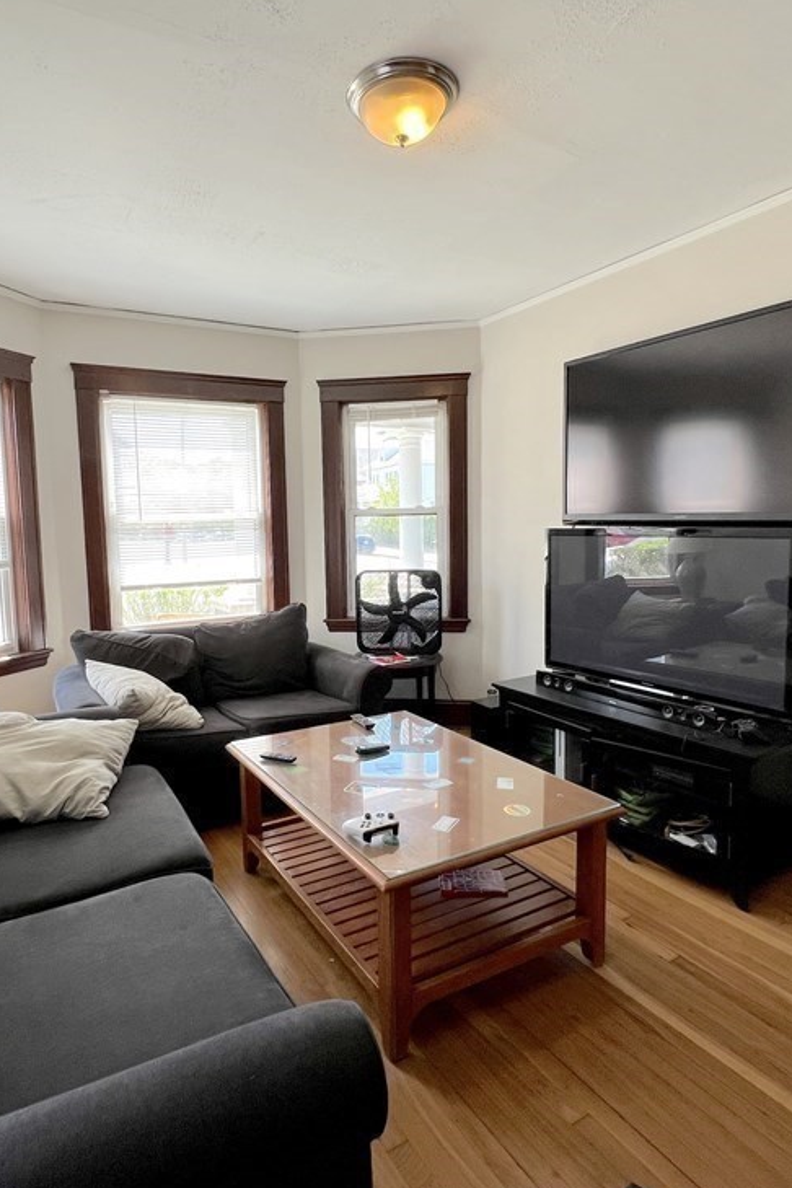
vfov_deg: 86.9
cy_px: 585
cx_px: 357
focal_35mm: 19
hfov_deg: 64.4
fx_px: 627
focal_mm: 1.57
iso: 40
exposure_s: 1/99
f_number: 1.8
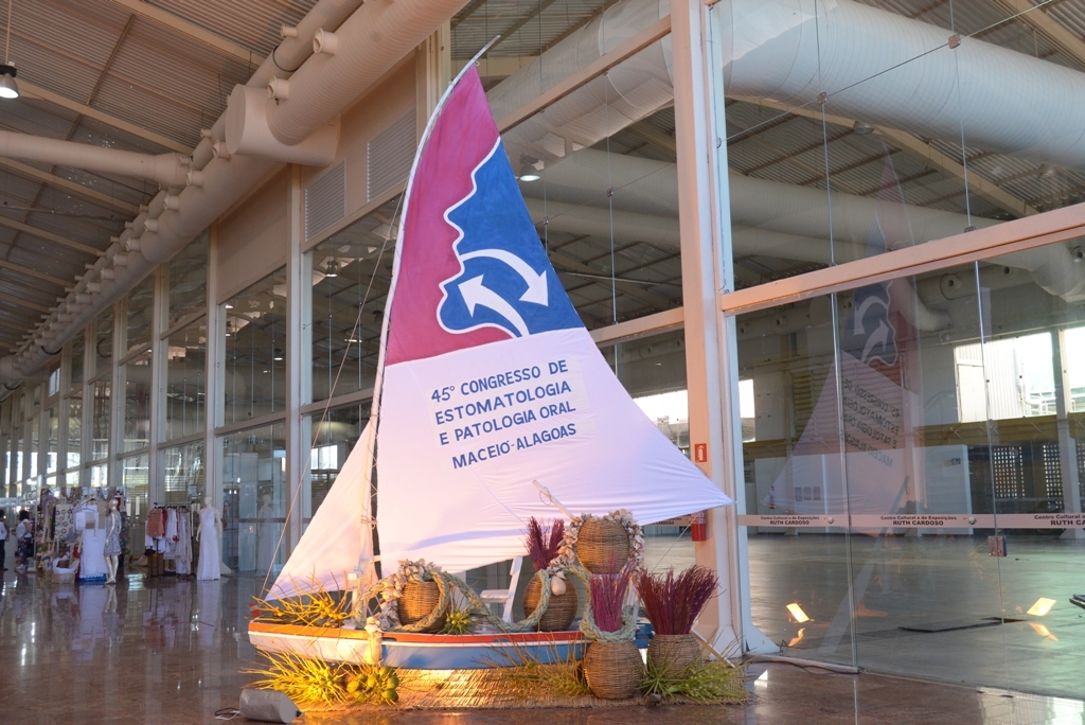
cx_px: 542
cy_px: 362
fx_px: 1055
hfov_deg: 54.4
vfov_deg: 37.9
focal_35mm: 35
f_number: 7.1
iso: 1250
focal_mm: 35
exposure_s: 1/125
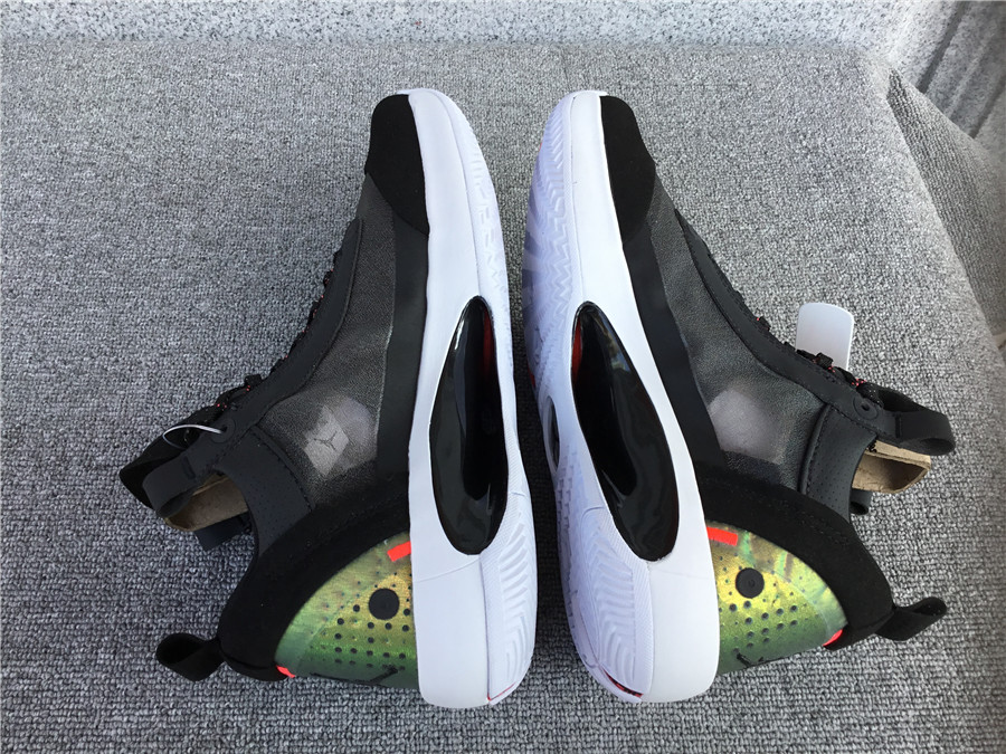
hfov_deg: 58.4
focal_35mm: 31
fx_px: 901
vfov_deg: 45.4
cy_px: 377
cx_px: 503
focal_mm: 3.3
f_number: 2.4
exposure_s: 1/231
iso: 25
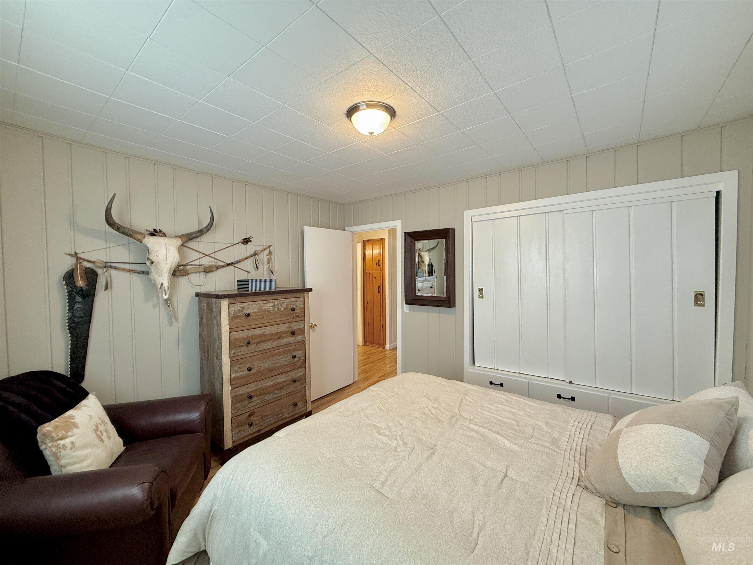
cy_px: 282
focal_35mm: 14
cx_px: 376
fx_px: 305
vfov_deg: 85.7
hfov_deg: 102.1
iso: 200
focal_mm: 2.22
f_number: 2.2
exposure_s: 1/60
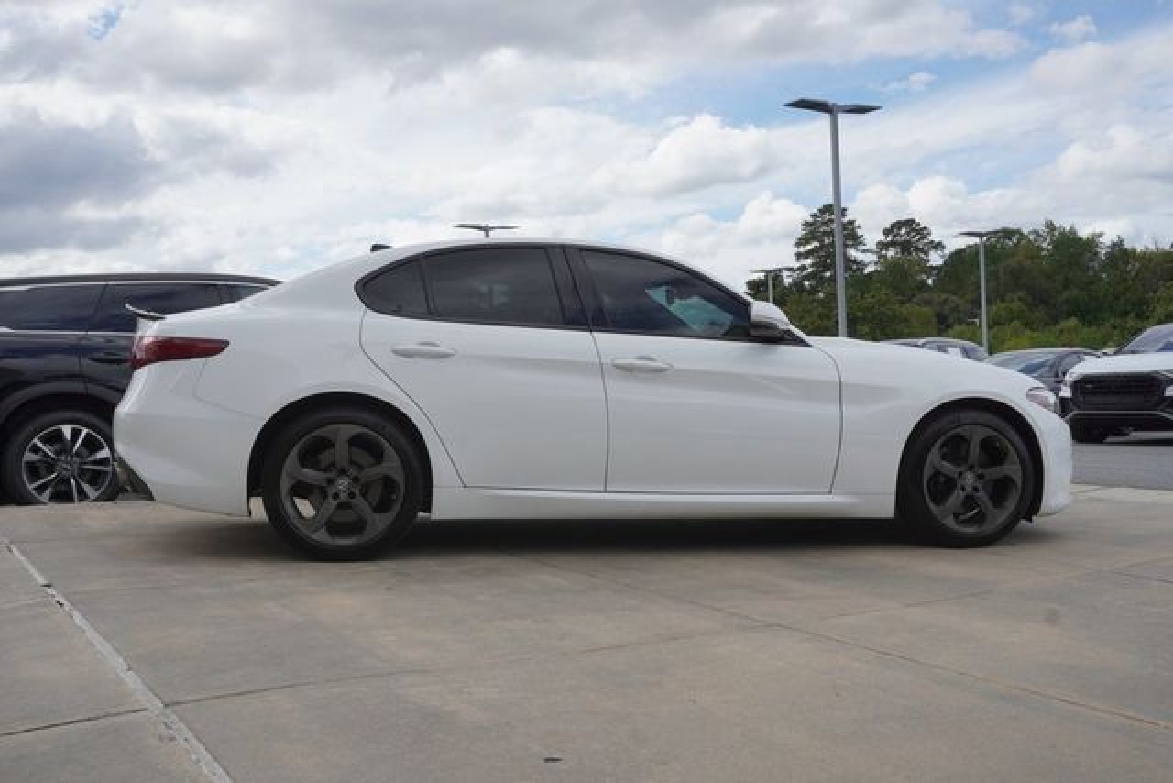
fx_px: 1075
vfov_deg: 40.0
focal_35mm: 33
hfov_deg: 57.2
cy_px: 392
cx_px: 586
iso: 160
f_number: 13
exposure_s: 1/200
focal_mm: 22
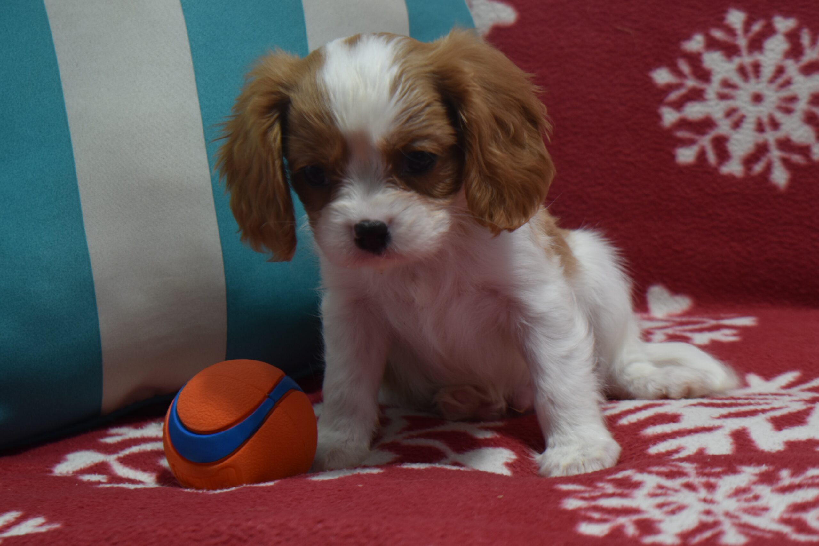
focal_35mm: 82
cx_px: 410
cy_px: 273
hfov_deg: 24.6
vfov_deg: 16.6
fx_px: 1877
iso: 400
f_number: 5.6
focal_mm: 55
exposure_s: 1/60
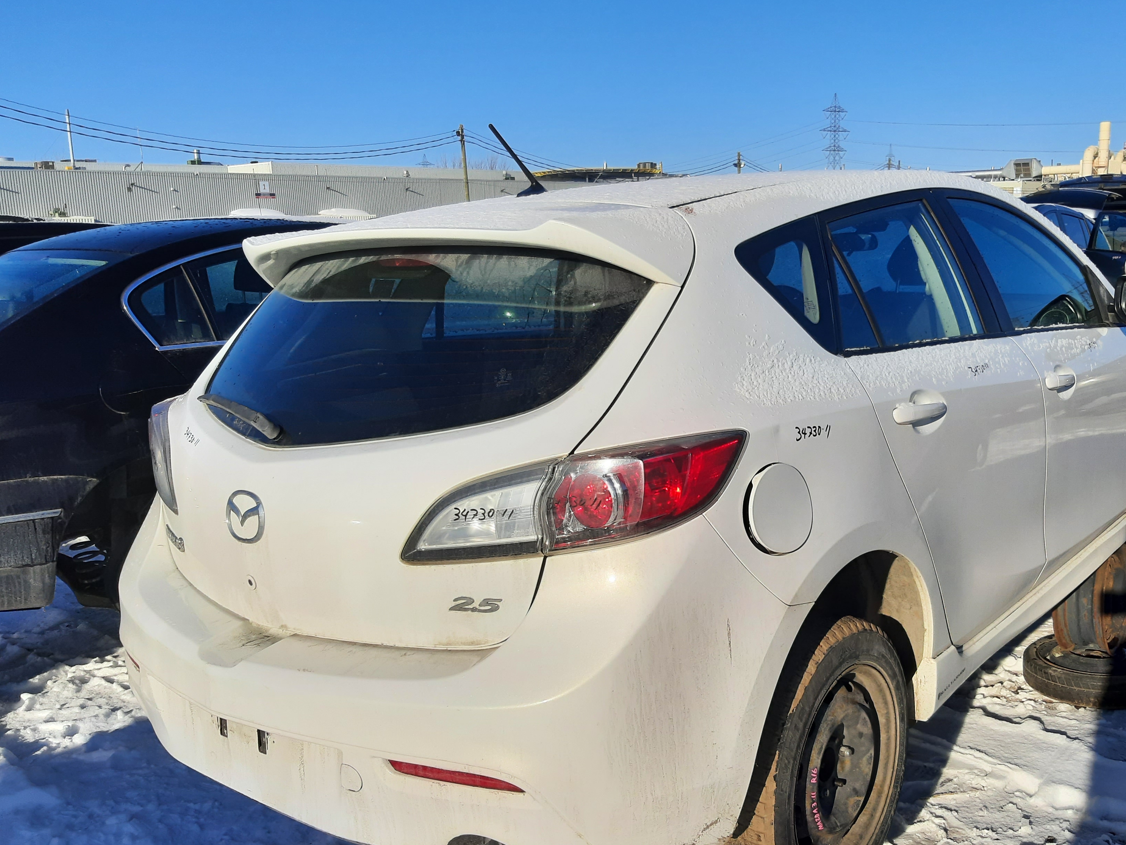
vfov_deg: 44.1
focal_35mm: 32
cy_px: 474
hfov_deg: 56.6
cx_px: 635
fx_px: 1041
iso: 40
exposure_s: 1/3378
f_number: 1.7
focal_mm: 3.92
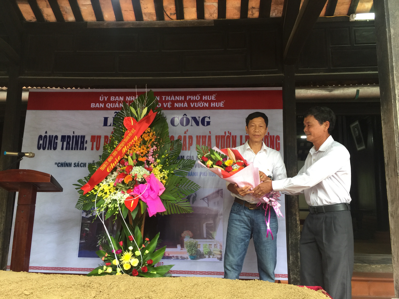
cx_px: 200
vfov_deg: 48.2
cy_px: 150
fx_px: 334
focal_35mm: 29
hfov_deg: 61.7
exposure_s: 1/33
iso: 40
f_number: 2.2
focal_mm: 4.15
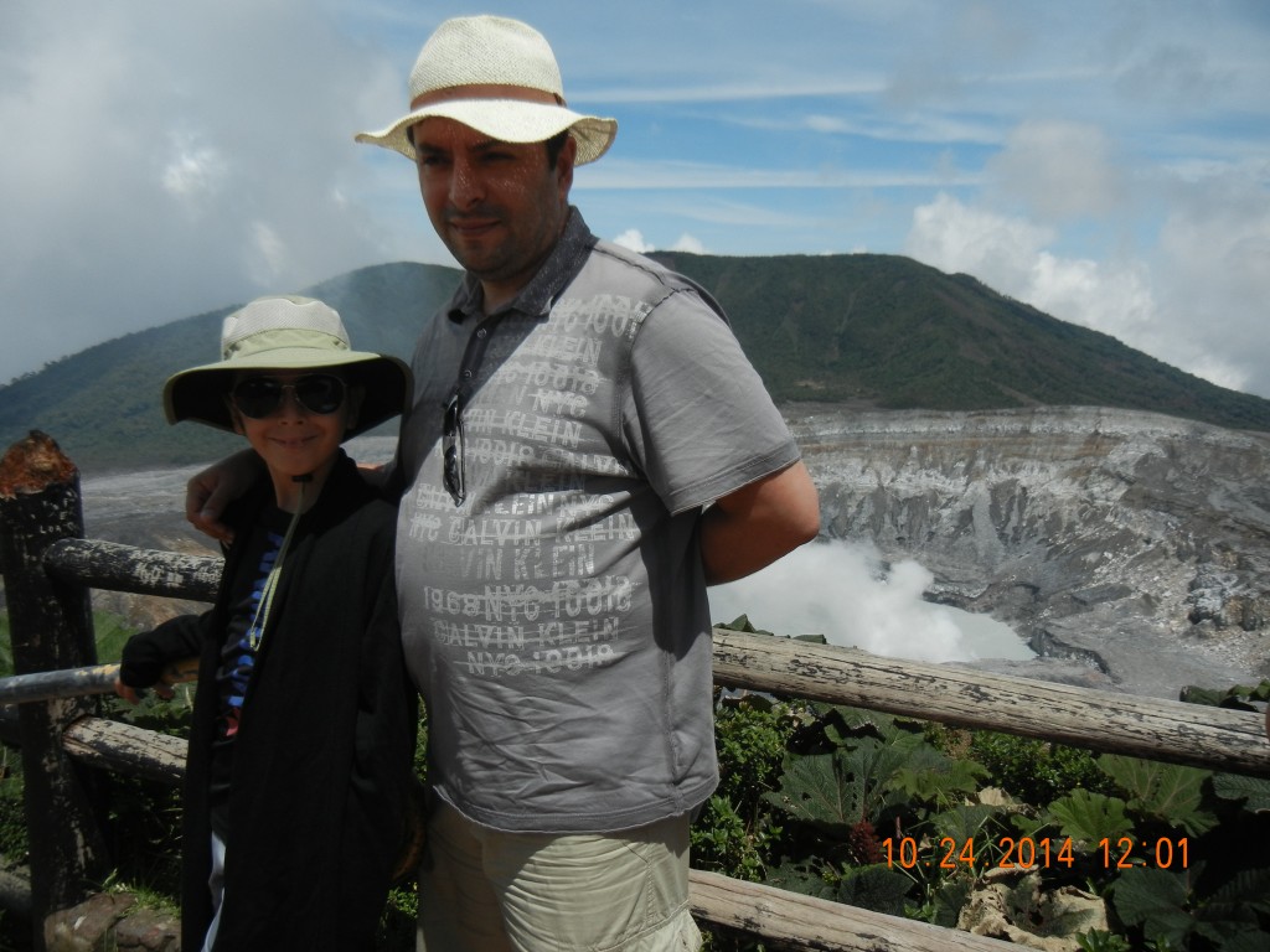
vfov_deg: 46.8
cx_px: 635
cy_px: 476
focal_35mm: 30
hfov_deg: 60.0
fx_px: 1101
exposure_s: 1/796
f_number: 7
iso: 160
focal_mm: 5.4
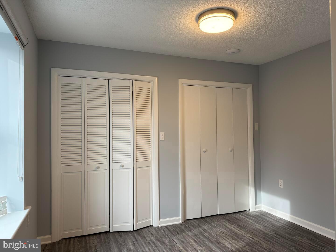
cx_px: 168
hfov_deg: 71.6
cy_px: 126
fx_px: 233
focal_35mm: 24
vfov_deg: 56.8
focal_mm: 6.76
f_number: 1.78
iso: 125
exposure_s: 1/120
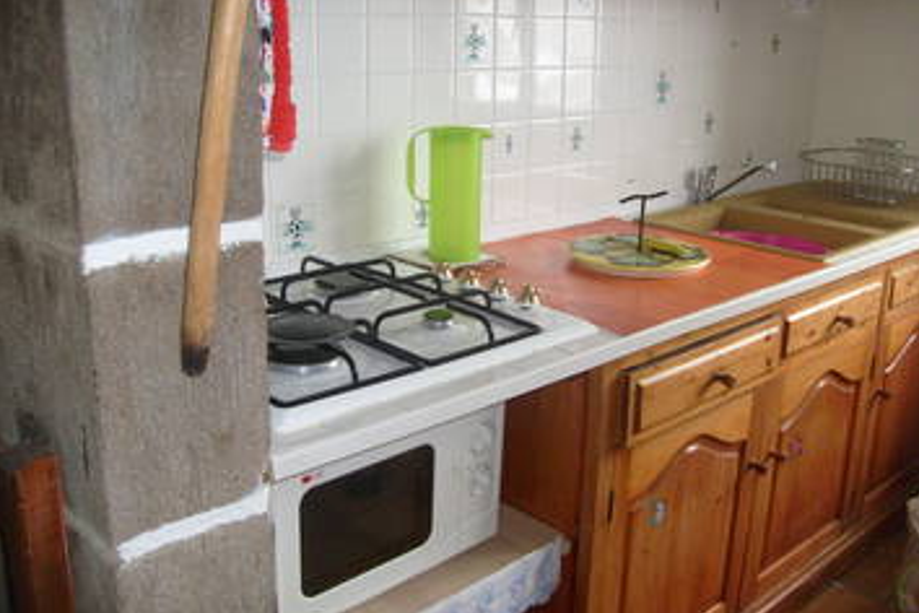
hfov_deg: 51.9
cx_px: 460
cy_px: 281
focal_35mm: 37
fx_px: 944
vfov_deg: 35.9
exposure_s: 1/45
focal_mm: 5.8
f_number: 2.8
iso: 100
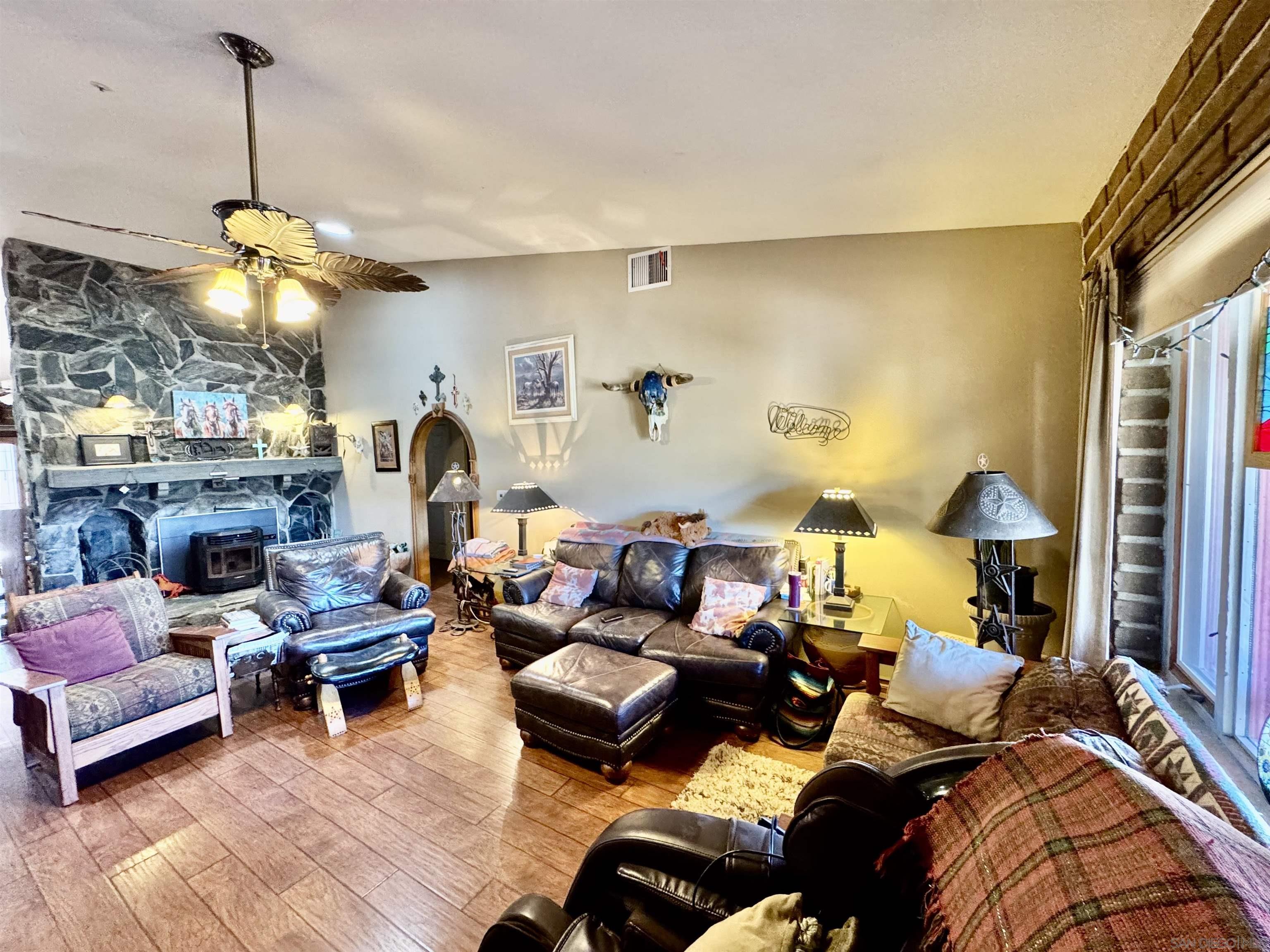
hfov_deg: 102.1
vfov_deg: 85.7
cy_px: 476
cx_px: 635
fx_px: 514
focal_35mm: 14
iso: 500
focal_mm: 2.22
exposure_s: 1/60
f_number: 2.2
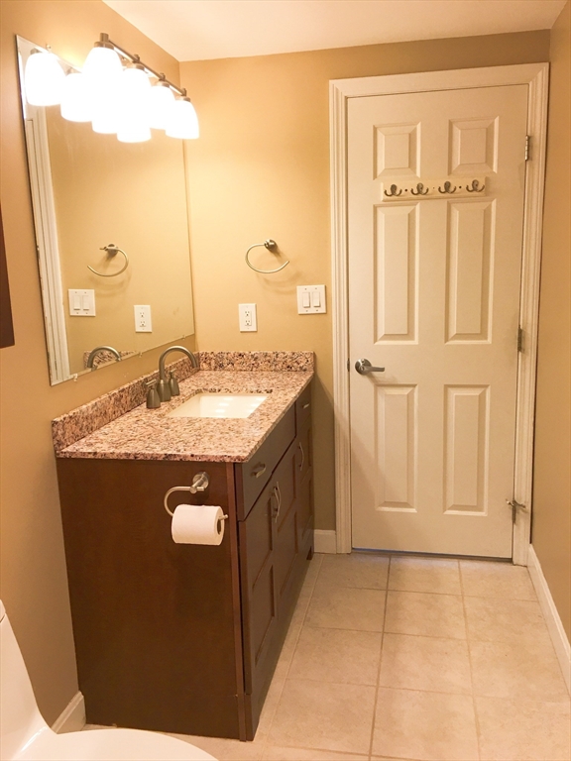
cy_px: 380
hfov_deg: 48.2
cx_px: 286
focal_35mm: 29
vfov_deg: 61.7
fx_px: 638
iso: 25
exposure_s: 1/30
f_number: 2.2
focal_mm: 4.15
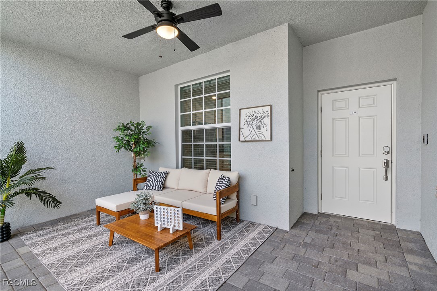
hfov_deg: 96.7
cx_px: 218
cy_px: 146
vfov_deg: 73.7
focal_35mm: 16
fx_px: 194
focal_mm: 16
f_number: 9.5
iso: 500
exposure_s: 1/45
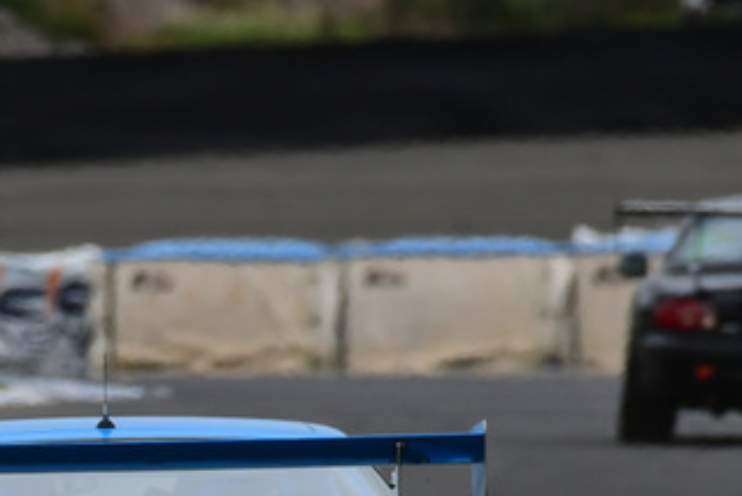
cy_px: 482
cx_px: -53
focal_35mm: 1807
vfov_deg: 0.8
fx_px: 37259
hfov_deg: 1.1
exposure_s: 1/640
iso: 320
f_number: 10
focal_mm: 480
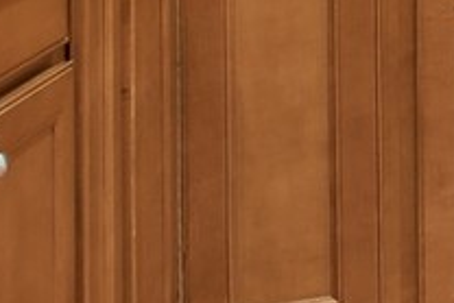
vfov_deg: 9.2
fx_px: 1767
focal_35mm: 140
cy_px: -325
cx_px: 1683
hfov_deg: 8.8
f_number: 8
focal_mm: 12
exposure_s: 1/15
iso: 320
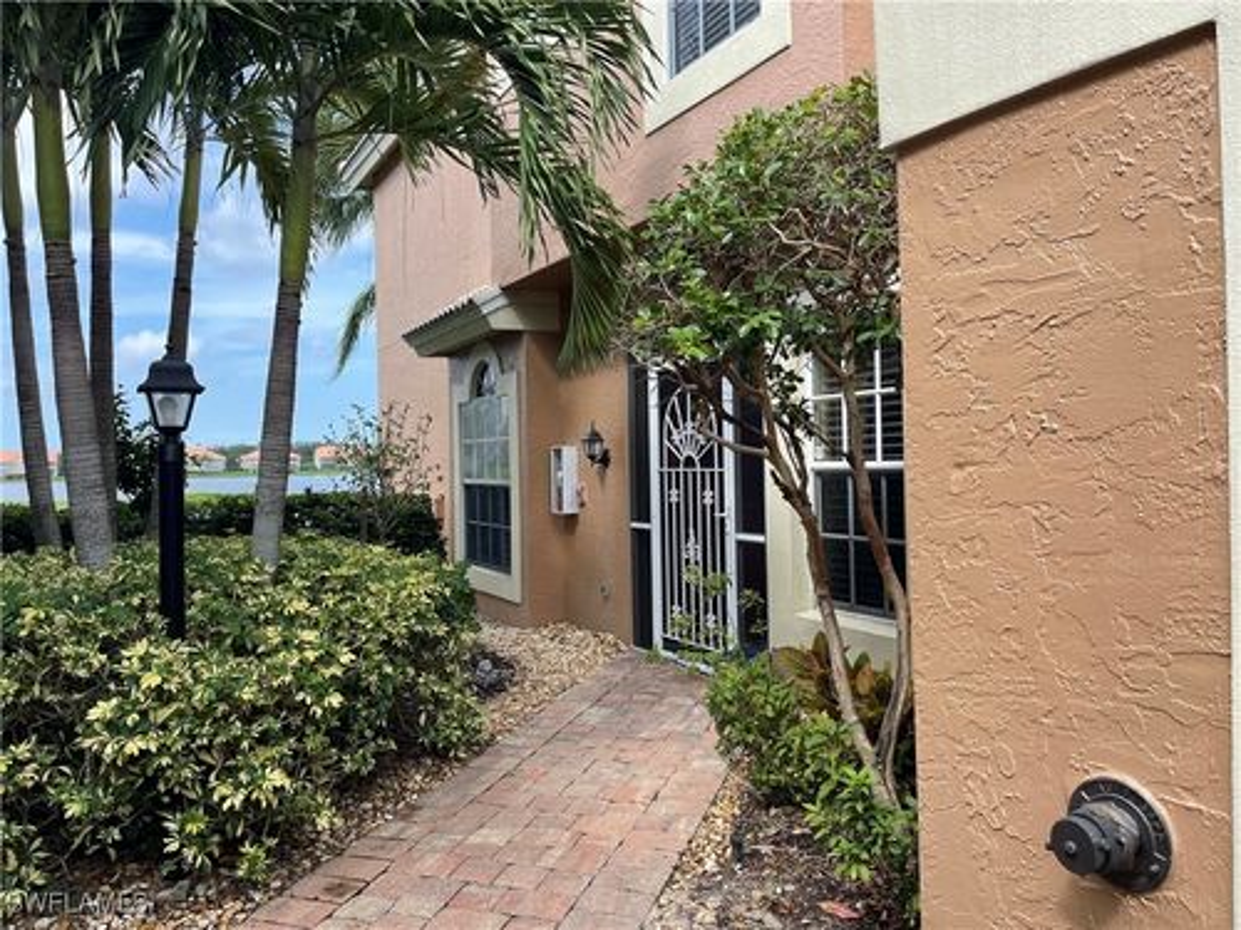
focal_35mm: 26
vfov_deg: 53.1
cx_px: 620
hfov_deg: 67.3
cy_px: 465
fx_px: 932
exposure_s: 1/1098
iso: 32
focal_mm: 5.1
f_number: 1.6
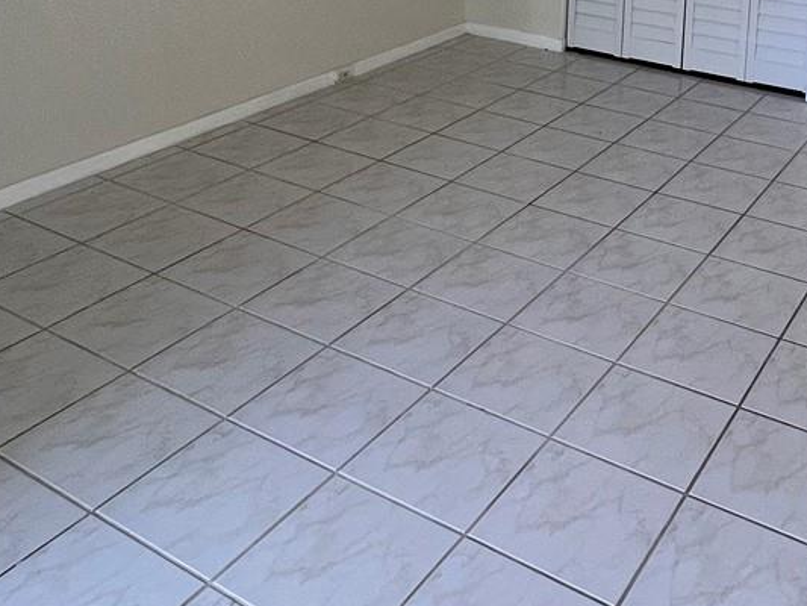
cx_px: 587
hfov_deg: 46.4
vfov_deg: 32.9
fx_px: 909
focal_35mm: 39
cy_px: -36
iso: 125
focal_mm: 1.57
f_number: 1.8
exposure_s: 1/120
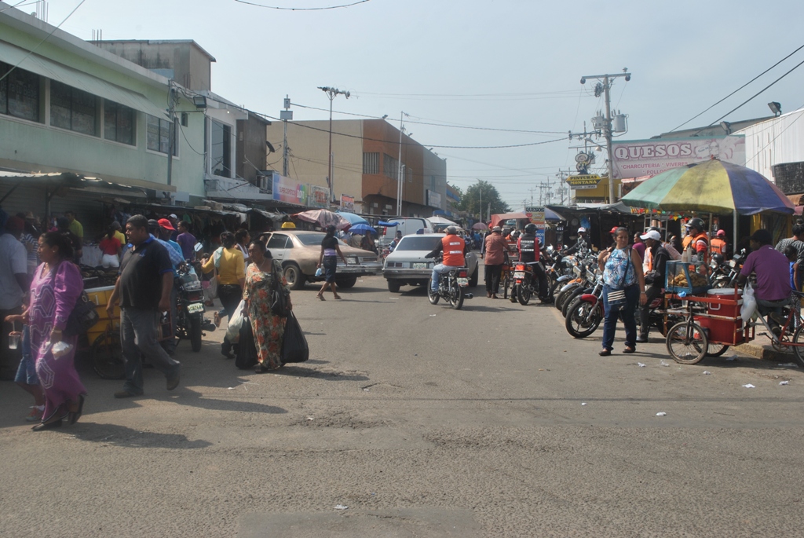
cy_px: 269
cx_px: 402
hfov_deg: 49.5
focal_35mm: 39
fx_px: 872
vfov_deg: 34.3
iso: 100
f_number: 10
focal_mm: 26
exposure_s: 1/200
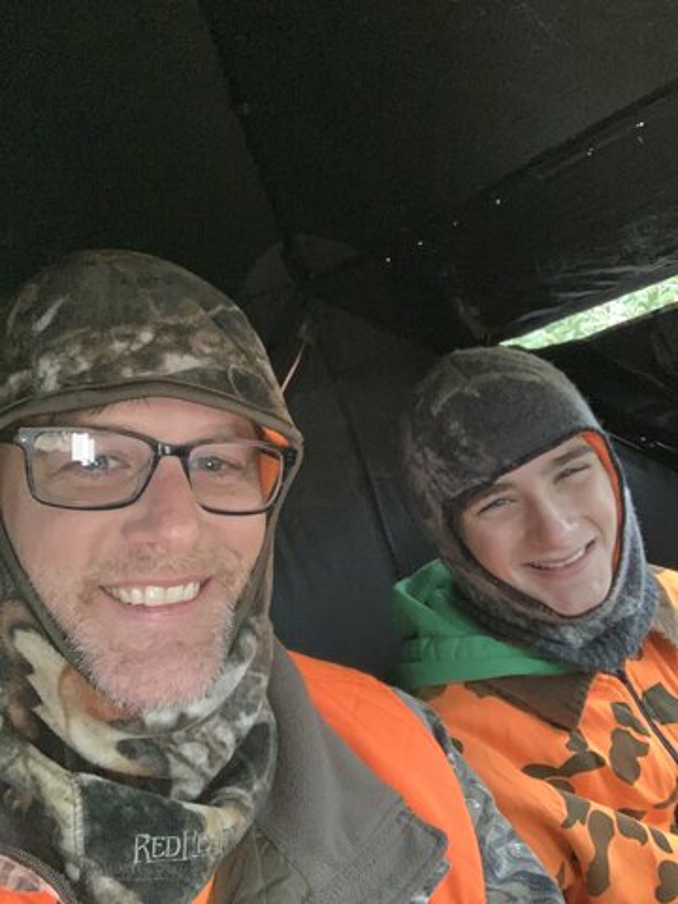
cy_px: 452
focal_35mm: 32
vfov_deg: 56.8
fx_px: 836
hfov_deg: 44.2
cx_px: 339
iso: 400
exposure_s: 1/16
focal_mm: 2.87
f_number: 2.2
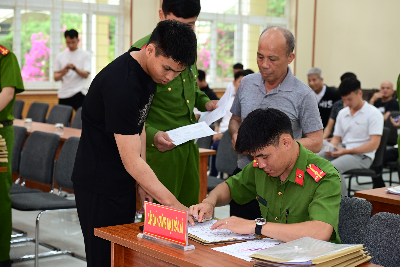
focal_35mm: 64
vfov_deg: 21.2
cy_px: 134
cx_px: 200
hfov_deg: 31.4
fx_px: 711
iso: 1250
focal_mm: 64
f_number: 4
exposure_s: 1/100
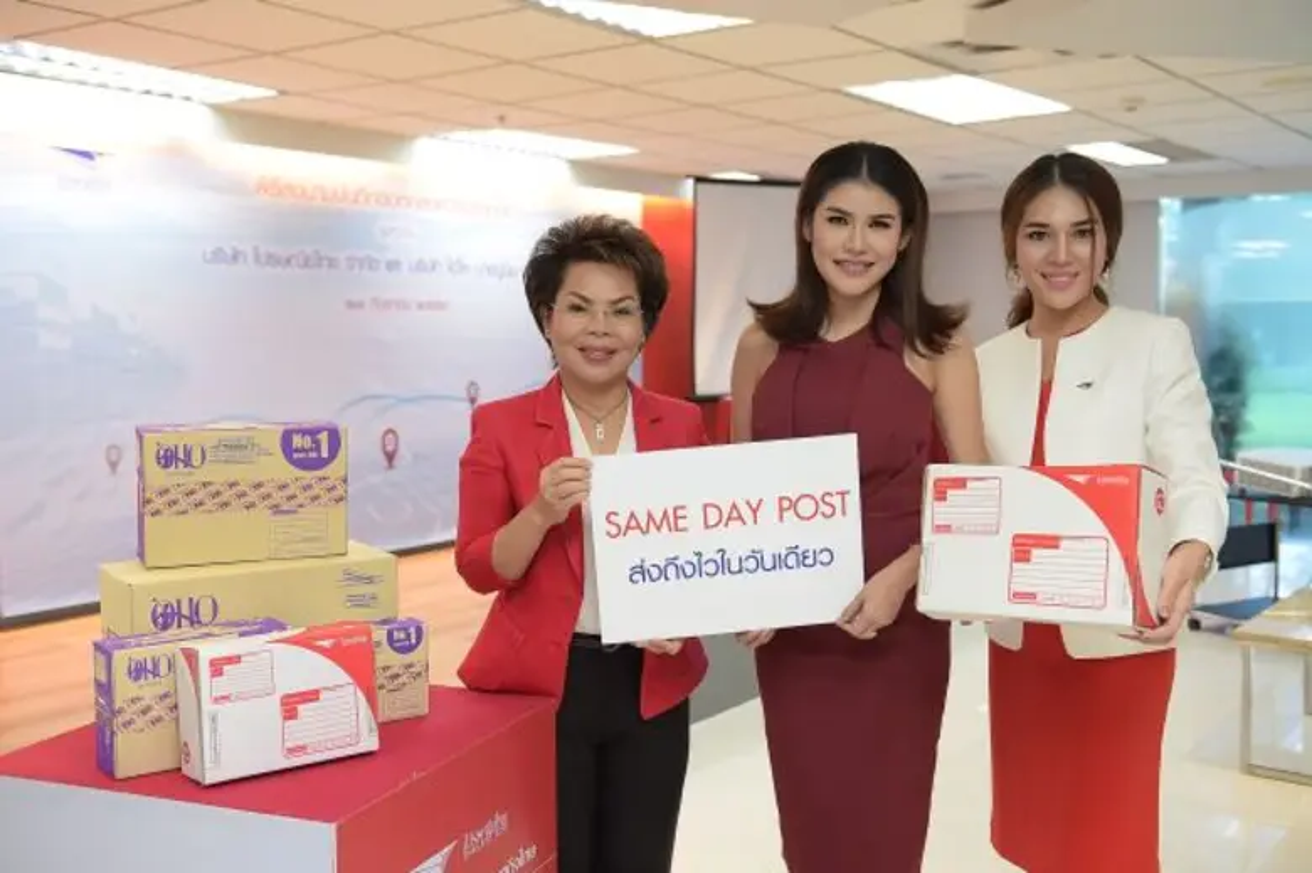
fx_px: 1384
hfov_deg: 50.7
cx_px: 656
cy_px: 436
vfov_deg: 35.0
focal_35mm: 38
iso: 800
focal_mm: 38
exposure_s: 1/100
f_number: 3.5
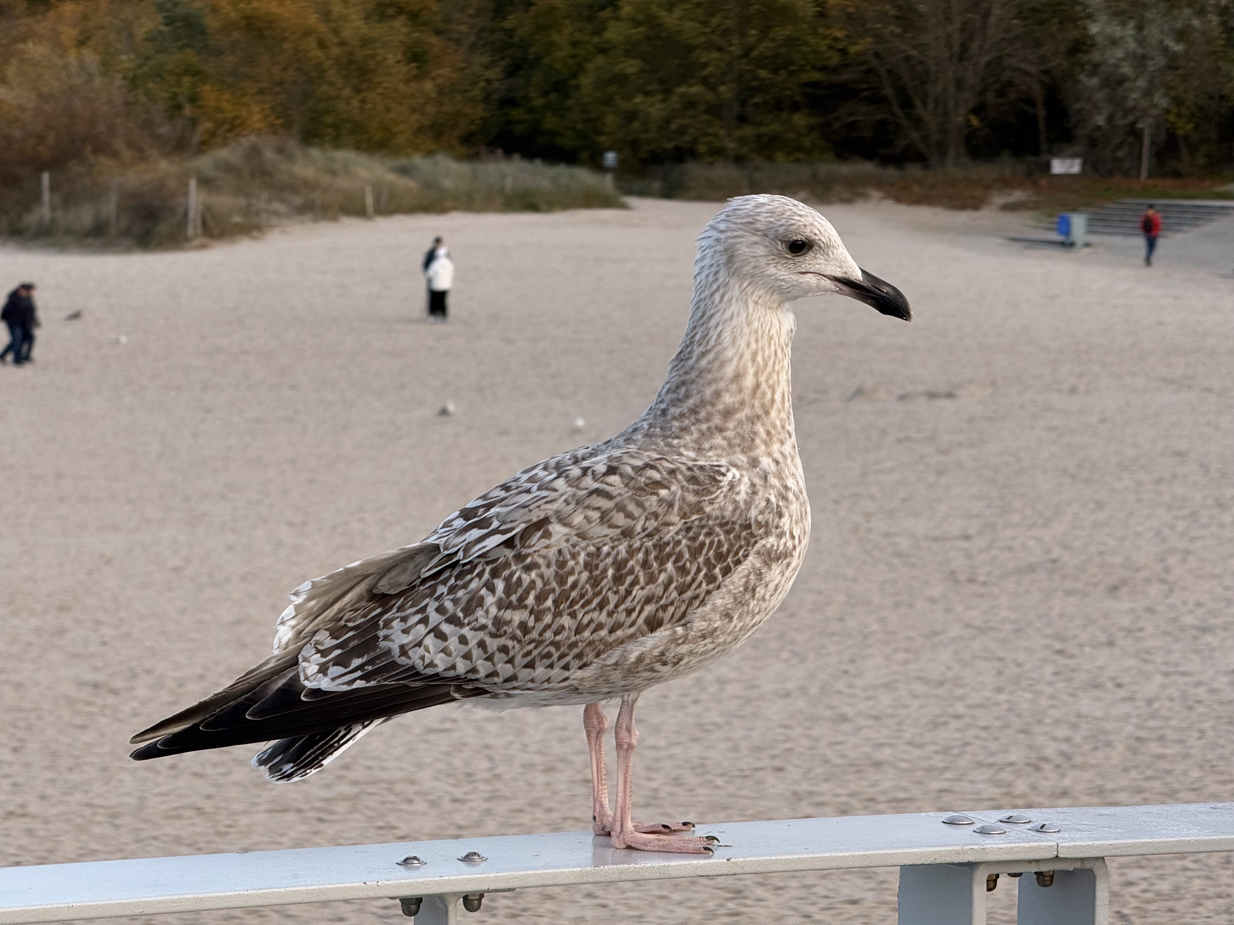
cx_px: 617
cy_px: 462
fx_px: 4278
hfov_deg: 16.4
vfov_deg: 12.3
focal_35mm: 120
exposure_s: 1/252
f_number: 2.8
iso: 50
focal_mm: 15.66
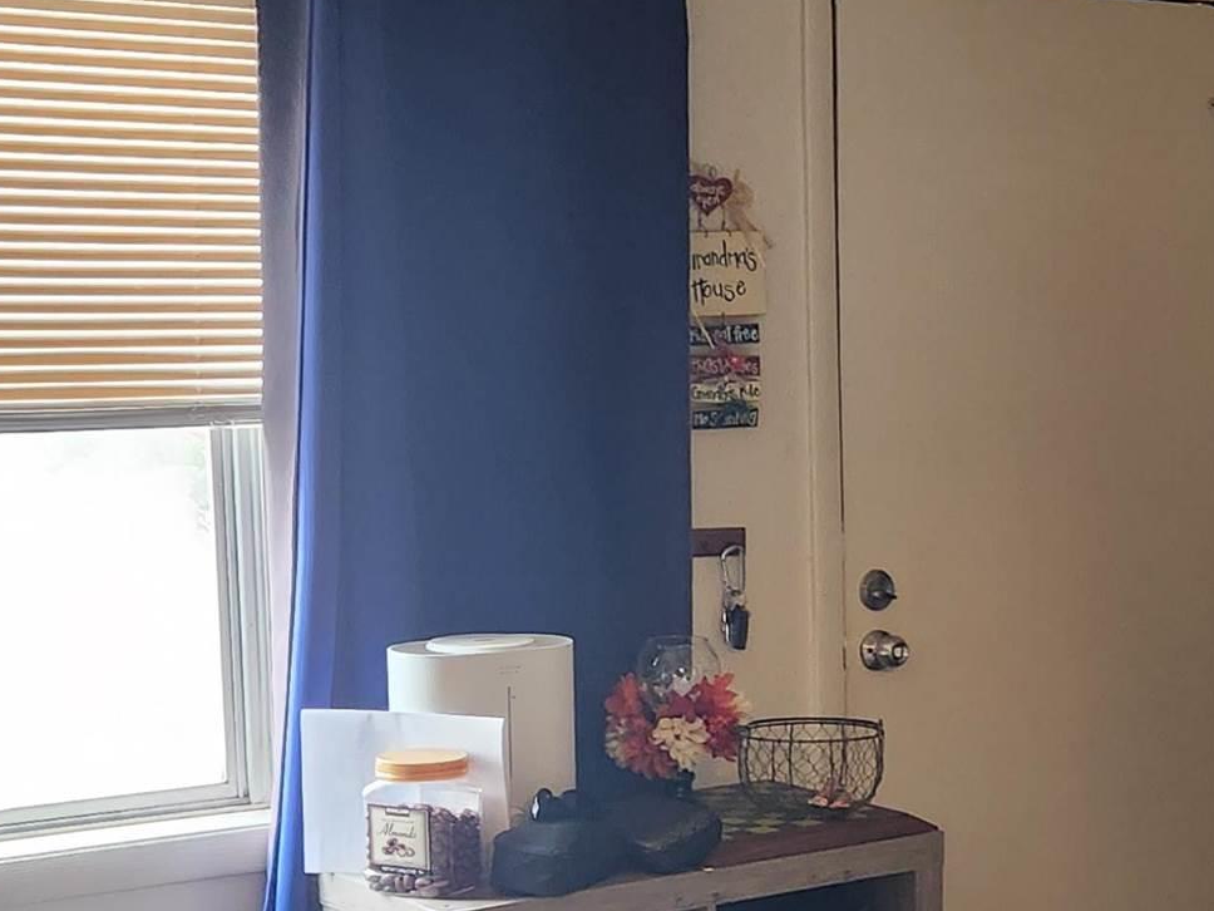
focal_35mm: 73
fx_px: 2560
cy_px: 671
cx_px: 1007
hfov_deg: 26.1
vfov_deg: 20.0
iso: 500
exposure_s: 1/120
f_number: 1.8
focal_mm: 5.4
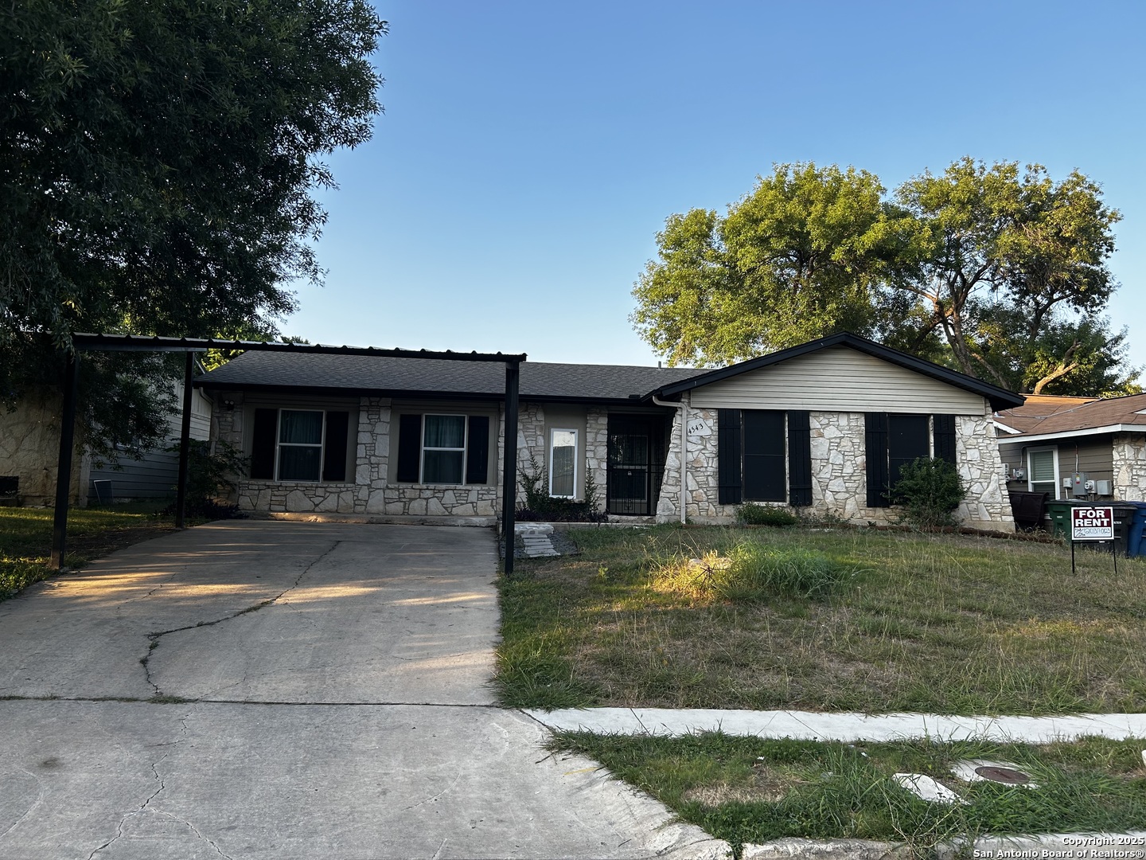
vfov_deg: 53.1
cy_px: 430
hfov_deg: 67.3
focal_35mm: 26
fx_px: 861
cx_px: 573
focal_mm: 5.7
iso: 50
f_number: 1.5
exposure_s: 1/808
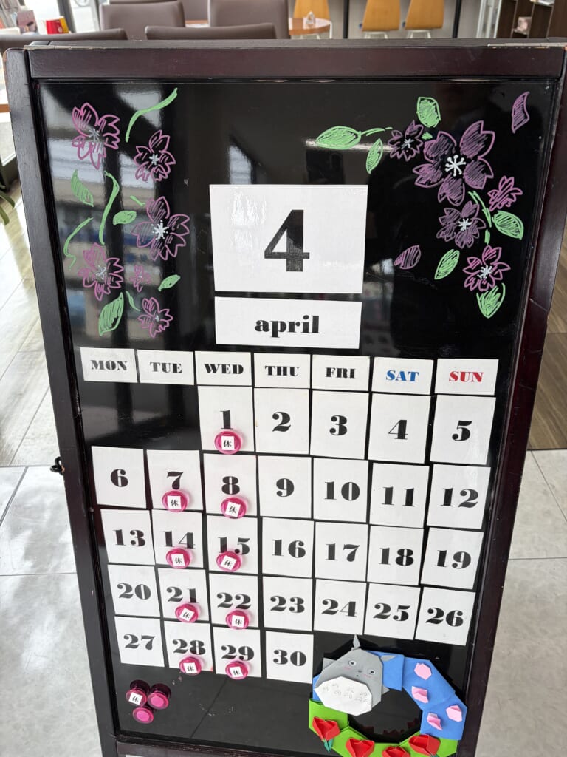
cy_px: 378
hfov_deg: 53.1
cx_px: 284
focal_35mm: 26
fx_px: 568
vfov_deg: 67.3
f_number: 1.6
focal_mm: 5.96
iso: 40
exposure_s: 1/325
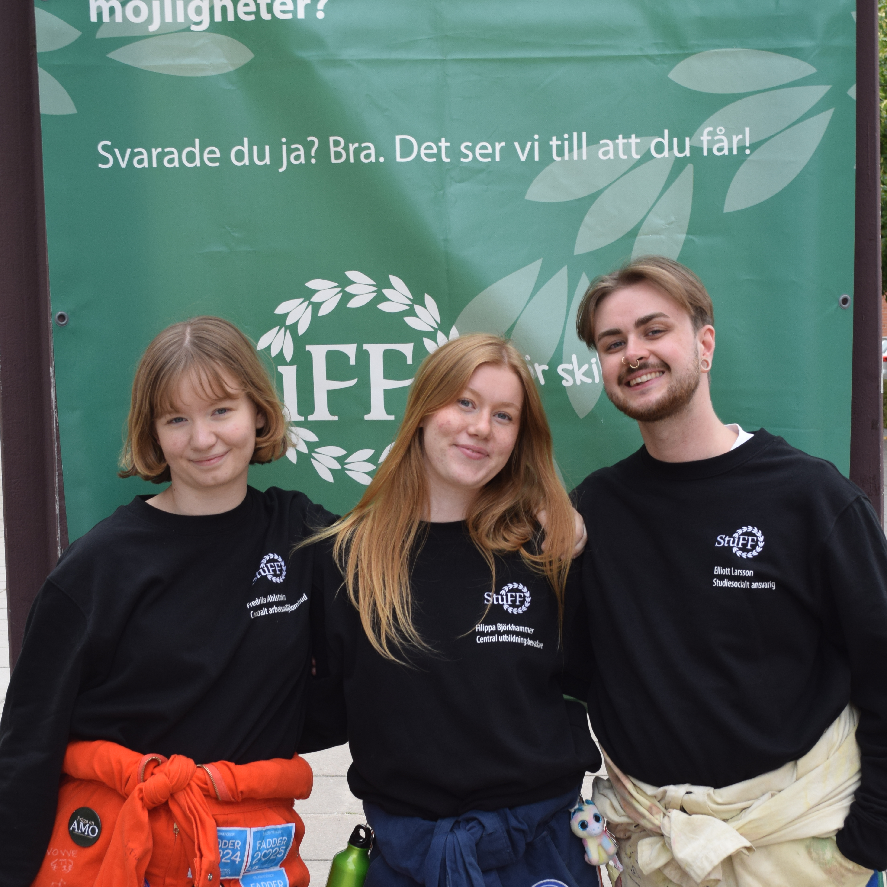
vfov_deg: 26.9
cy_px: 454
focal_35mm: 64
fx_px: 1855
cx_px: 470
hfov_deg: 26.9
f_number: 8
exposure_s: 1/250
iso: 360
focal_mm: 32
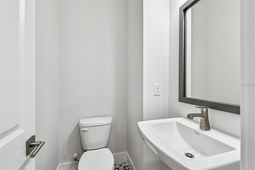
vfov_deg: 77.3
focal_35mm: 15
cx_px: 128
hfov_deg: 100.4
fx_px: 106
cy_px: 85
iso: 100
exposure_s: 1/15
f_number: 7.1
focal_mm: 10
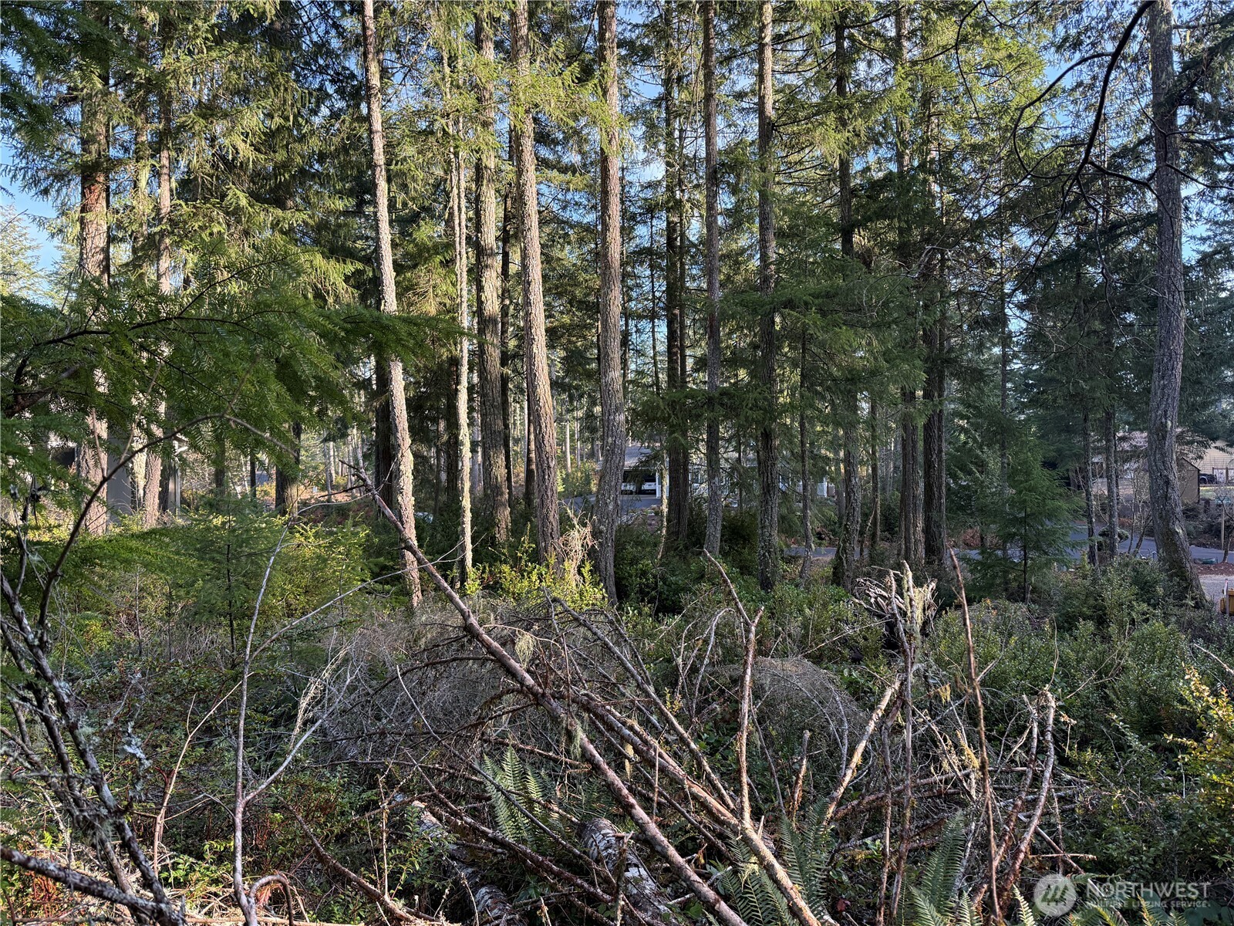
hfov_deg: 71.6
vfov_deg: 56.8
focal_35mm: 24
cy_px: 463
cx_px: 617
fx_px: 856
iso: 100
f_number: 1.78
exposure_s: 1/314
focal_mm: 6.76
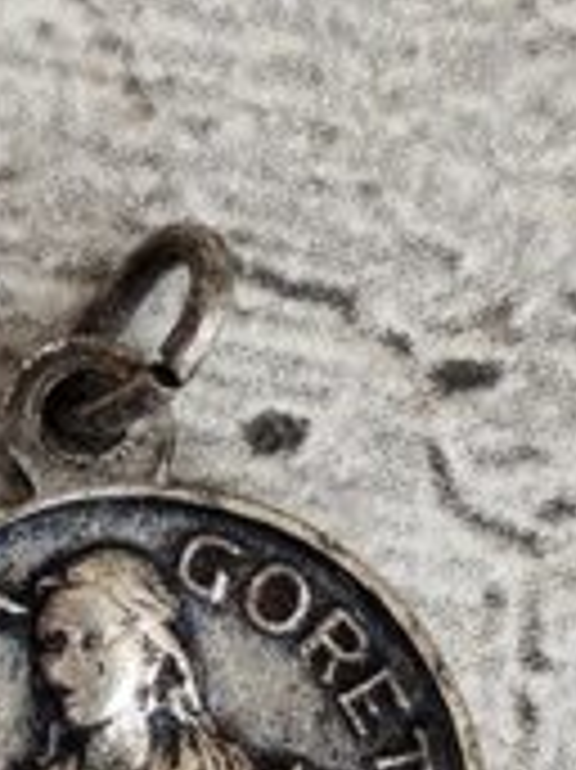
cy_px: 743
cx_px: 180
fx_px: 4843
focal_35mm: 218
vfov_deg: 9.0
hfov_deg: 6.8
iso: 80
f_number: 1.65
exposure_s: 1/100
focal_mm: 6.19
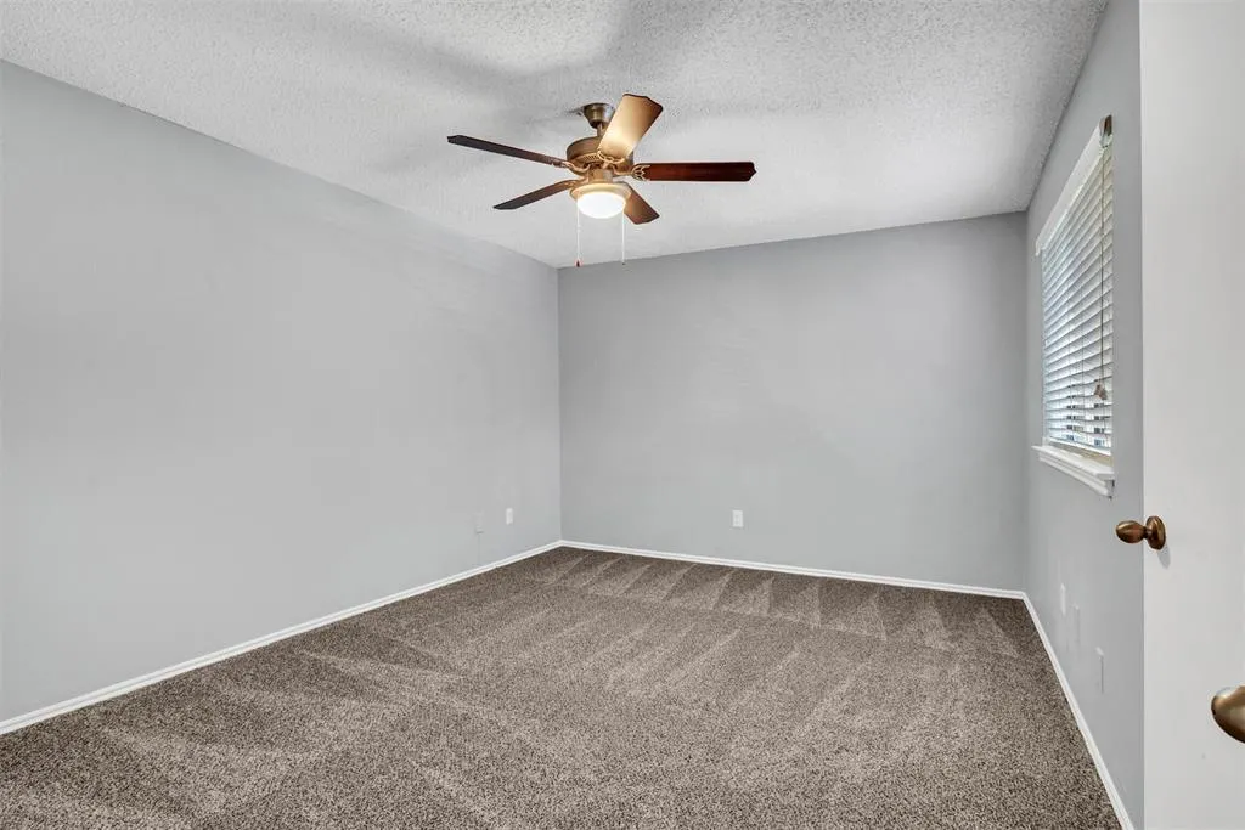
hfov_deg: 90.0
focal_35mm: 18
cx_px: 622
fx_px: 623
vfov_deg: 67.4
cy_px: 415
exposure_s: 1/5
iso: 320
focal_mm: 18
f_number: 7.1
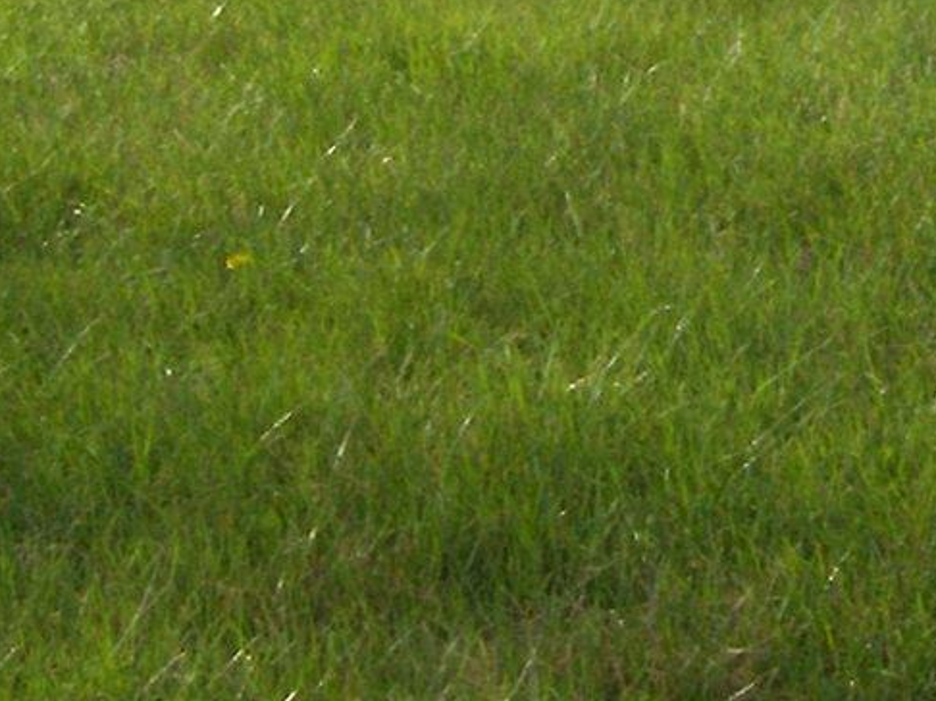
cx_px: 1165
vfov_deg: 8.0
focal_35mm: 177
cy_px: -747
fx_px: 4784
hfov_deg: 10.9
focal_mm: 7
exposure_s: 1/227
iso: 80
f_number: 5.6
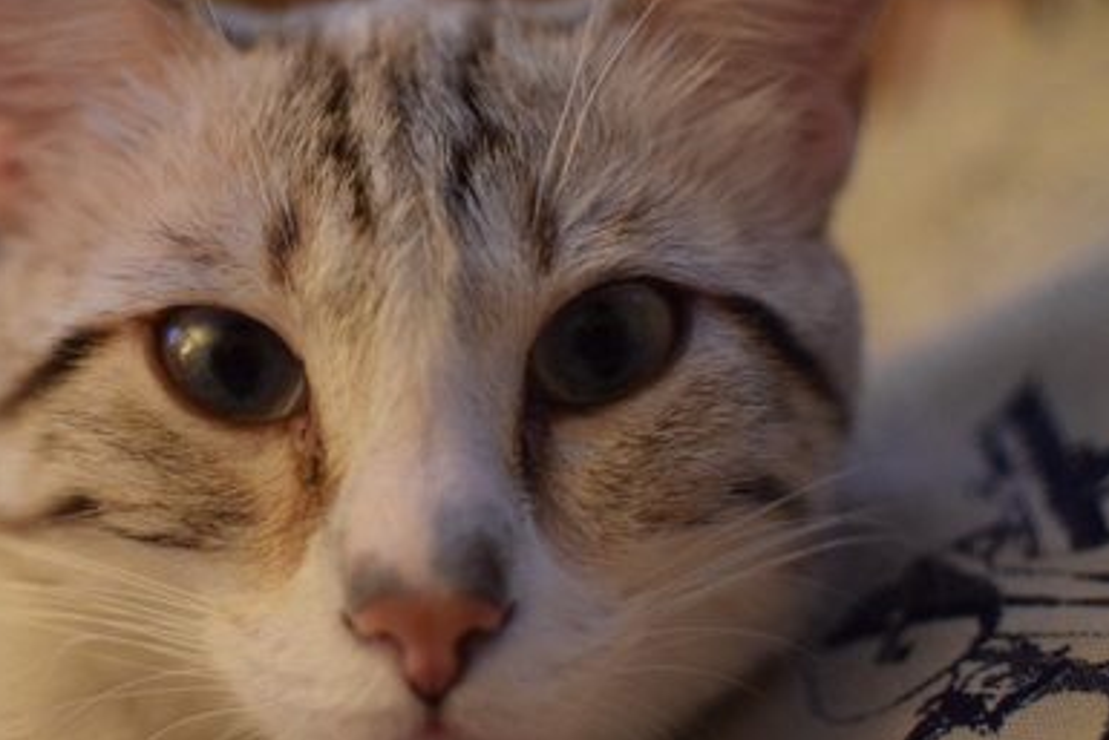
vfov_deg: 16.7
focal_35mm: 82
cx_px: 340
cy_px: 360
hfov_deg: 24.7
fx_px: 2520
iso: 3200
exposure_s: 1/60
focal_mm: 35
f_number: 1.8
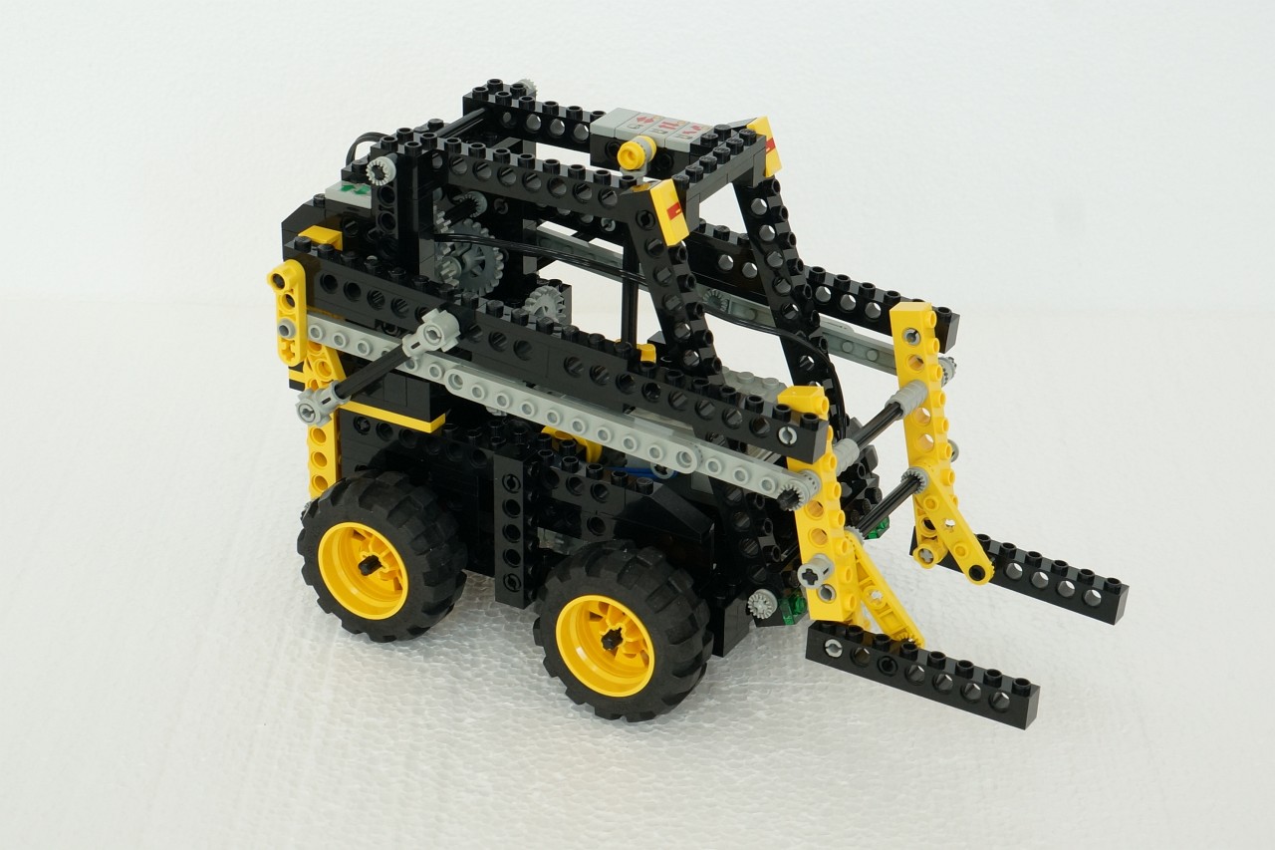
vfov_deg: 28.1
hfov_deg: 41.1
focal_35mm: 48
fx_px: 1700
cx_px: 638
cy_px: 425
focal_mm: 32
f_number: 9
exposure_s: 1/20
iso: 400
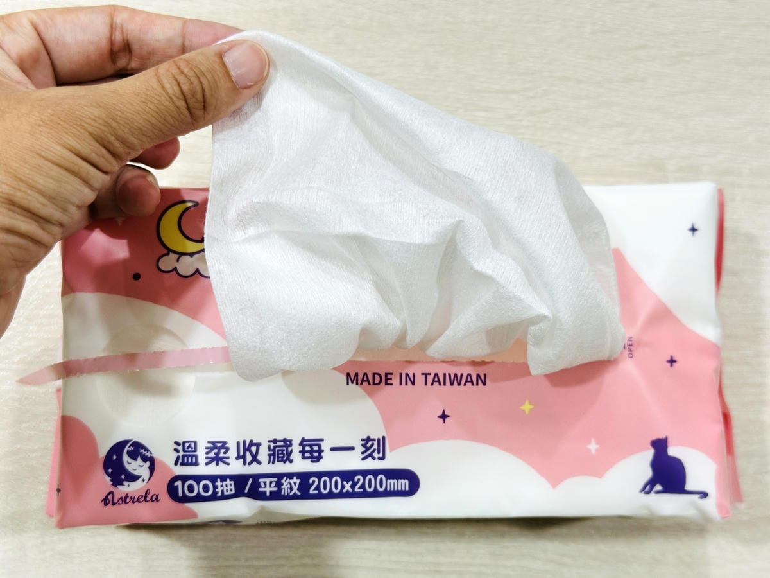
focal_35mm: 48
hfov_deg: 39.7
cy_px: 289
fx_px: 1068
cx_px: 385
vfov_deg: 30.3
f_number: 1.78
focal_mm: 6.86
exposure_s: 1/60
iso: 80
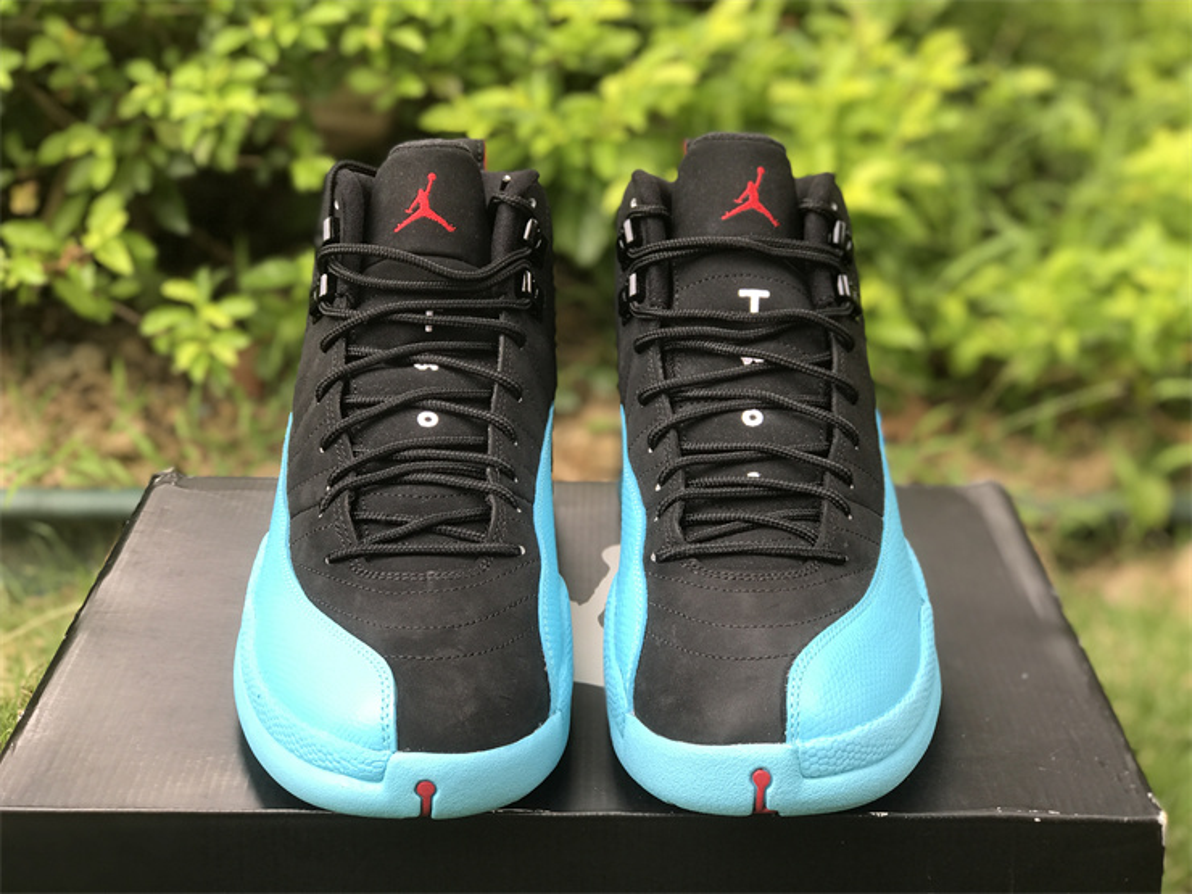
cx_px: 596
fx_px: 1963
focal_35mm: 57
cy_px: 447
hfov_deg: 33.8
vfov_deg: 25.7
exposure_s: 1/100
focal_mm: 6.6
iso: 20
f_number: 2.8
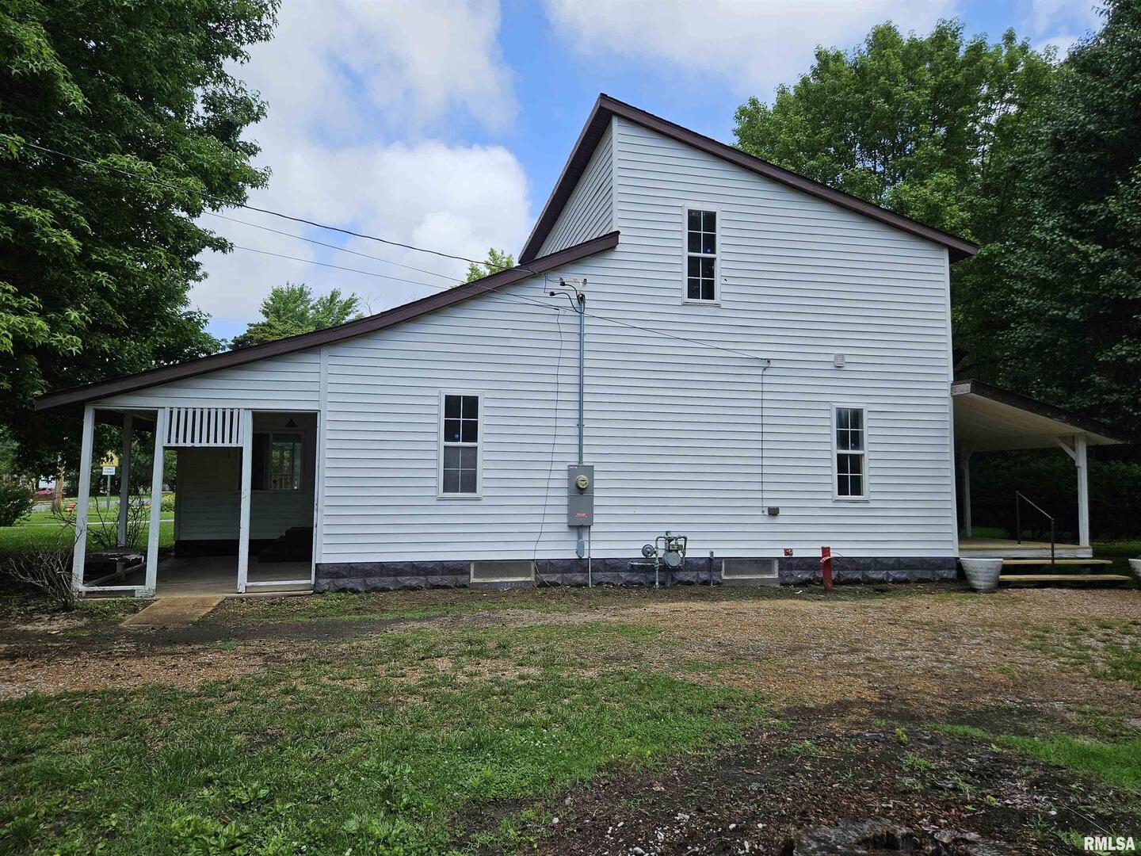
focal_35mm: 23
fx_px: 758
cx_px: 570
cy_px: 428
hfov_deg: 73.9
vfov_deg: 58.9
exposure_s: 1/1983
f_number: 1.8
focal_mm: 5.4
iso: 25
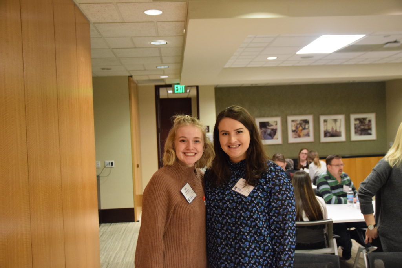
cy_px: 134
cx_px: 201
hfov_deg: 53.1
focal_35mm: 36
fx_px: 402
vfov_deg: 36.9
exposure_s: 1/160
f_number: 2.8
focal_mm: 24
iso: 3200
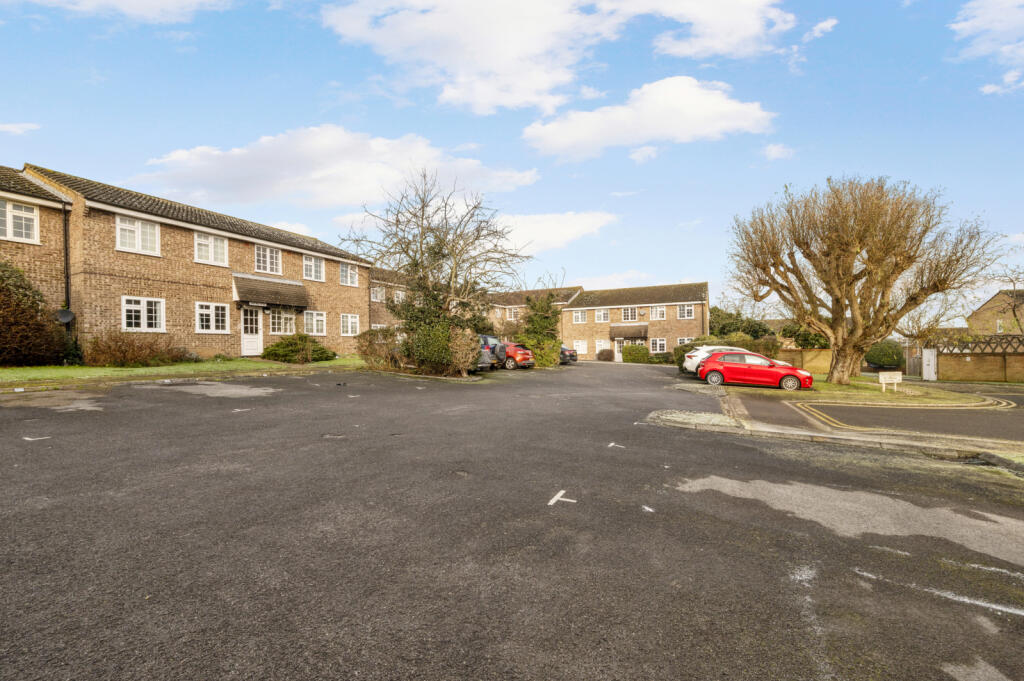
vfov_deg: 81.1
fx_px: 398
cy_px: 340
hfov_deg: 104.3
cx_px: 512
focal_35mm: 14
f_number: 16
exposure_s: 1/80
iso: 400
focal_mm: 14
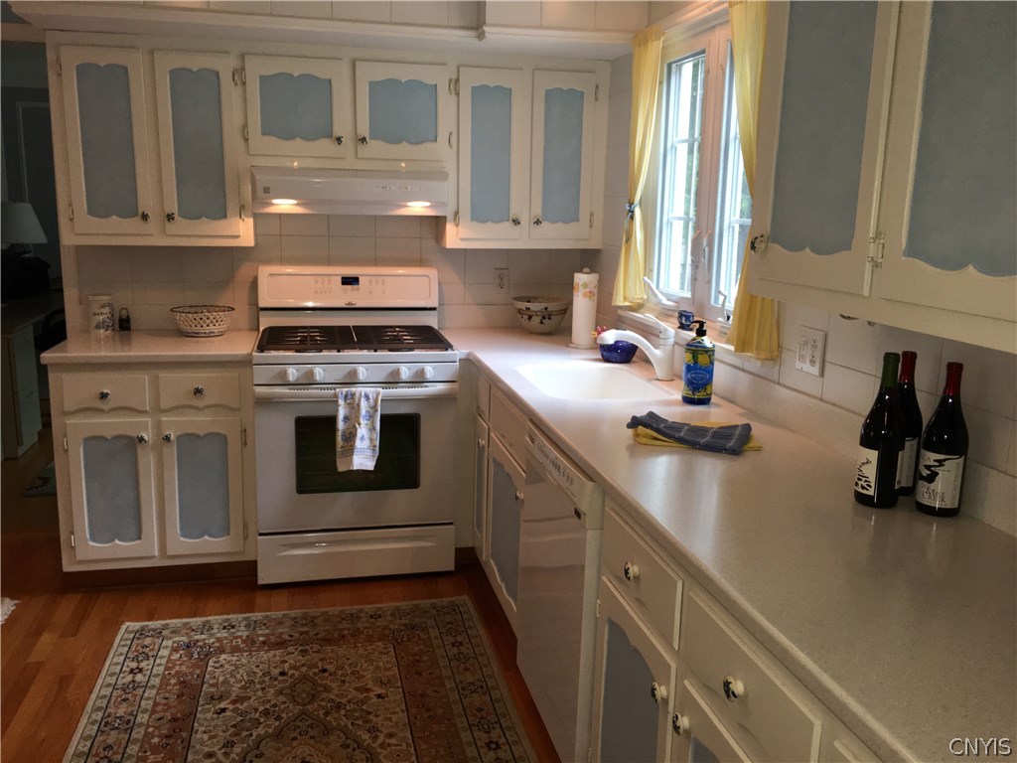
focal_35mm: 29
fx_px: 852
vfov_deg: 48.2
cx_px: 508
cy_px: 382
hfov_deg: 61.7
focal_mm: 4.15
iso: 50
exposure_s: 1/30
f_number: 2.2
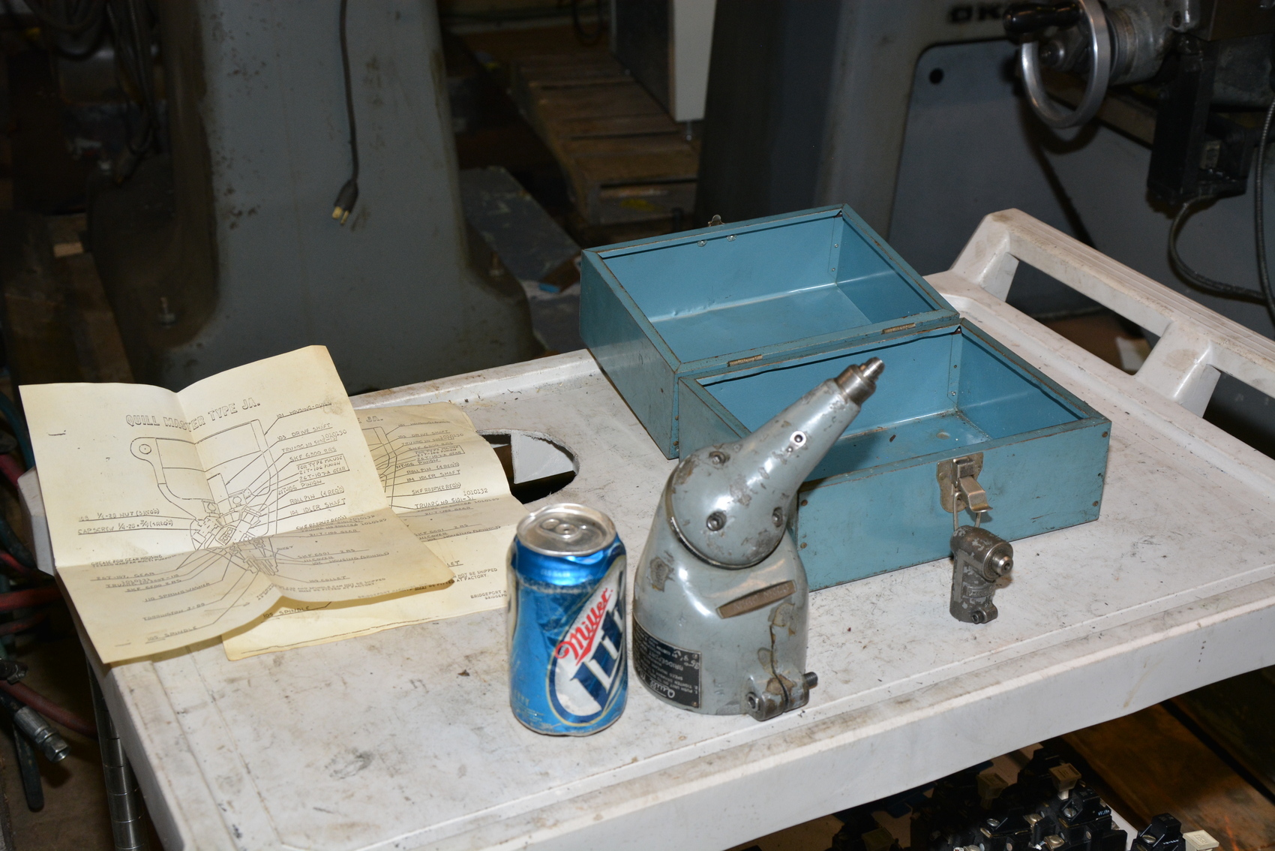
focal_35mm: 52
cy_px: 426
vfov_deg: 25.8
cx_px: 638
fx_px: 1860
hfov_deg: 37.8
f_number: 7.1
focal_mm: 35
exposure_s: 1/60
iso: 800
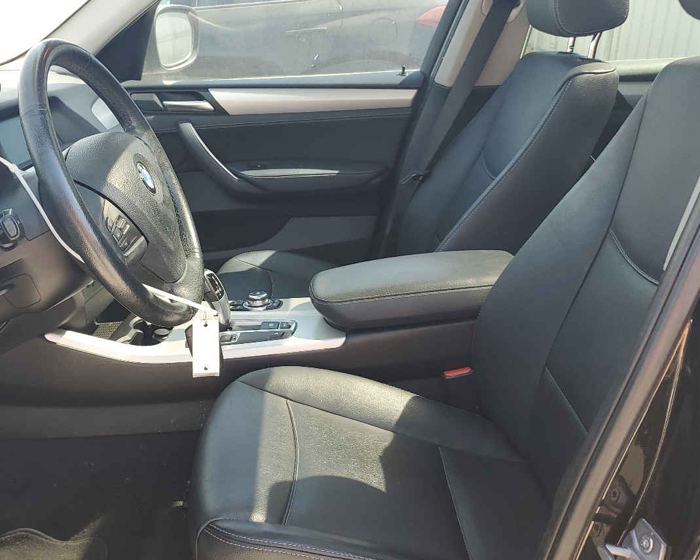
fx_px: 787
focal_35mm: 38
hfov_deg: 47.3
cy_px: 305
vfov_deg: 39.1
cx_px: 246
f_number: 1.5
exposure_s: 1/222
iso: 50
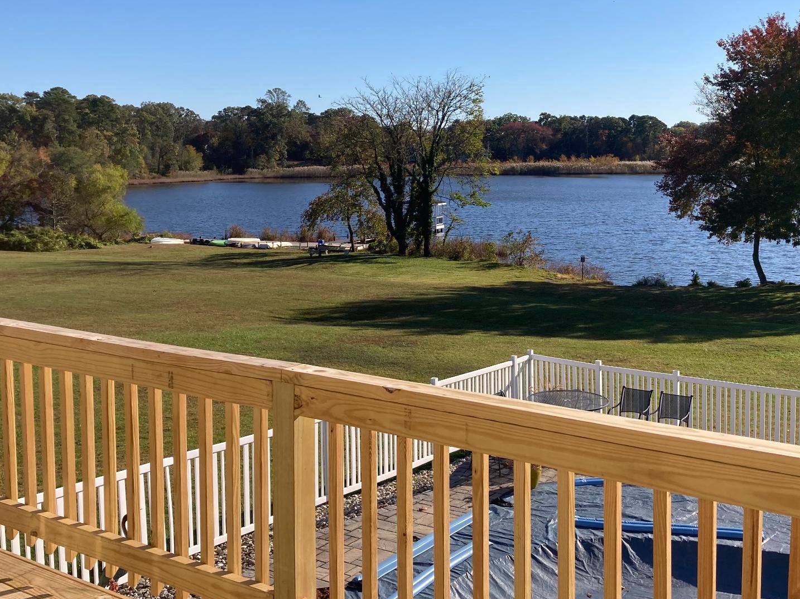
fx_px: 924
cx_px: 482
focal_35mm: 40
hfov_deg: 46.5
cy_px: 231
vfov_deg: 35.8
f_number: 1.8
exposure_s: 1/2288
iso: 20
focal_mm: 3.99
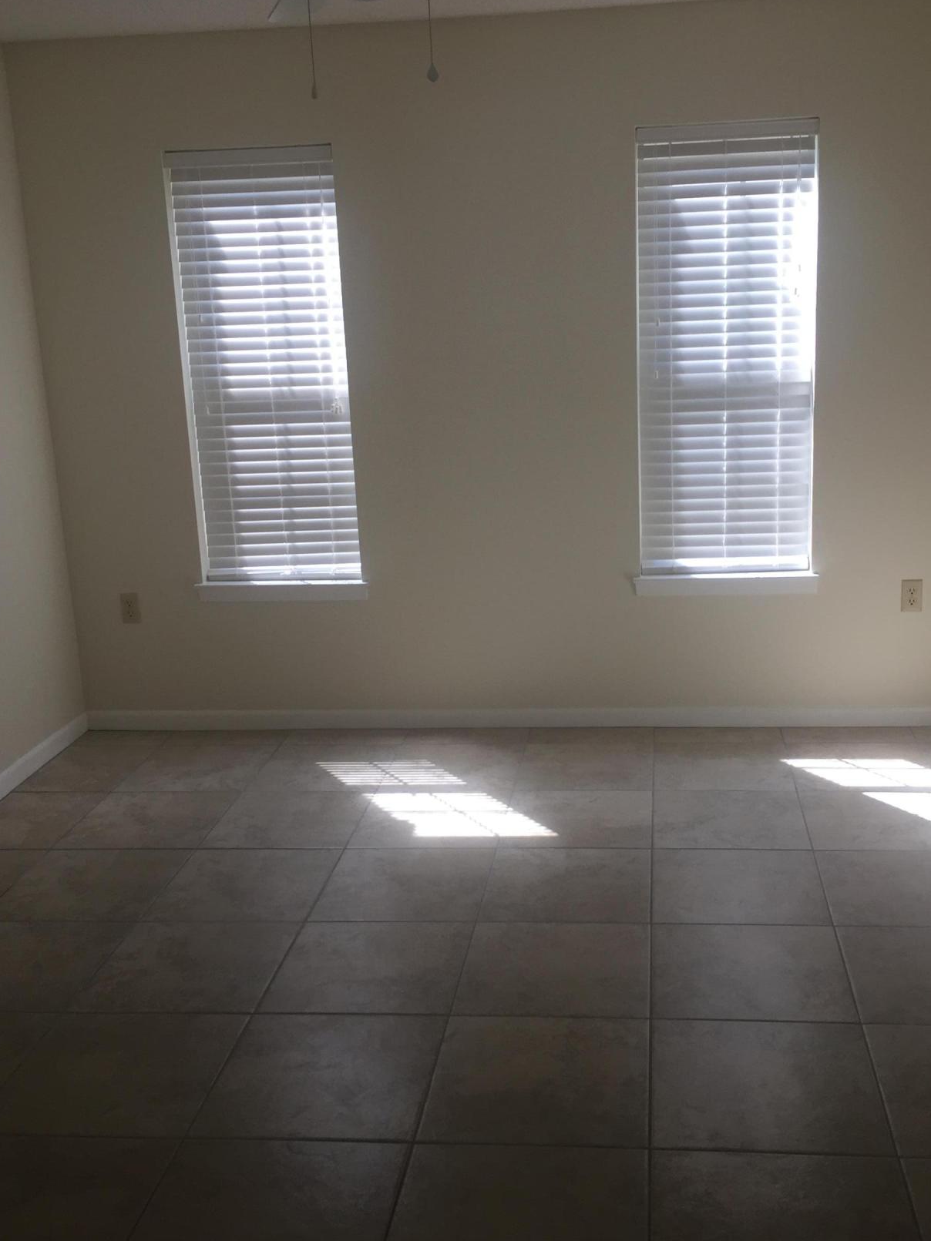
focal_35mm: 36
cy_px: 612
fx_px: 1291
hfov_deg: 39.6
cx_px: 516
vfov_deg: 51.4
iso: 32
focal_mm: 4.15
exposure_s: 1/120
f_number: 2.2
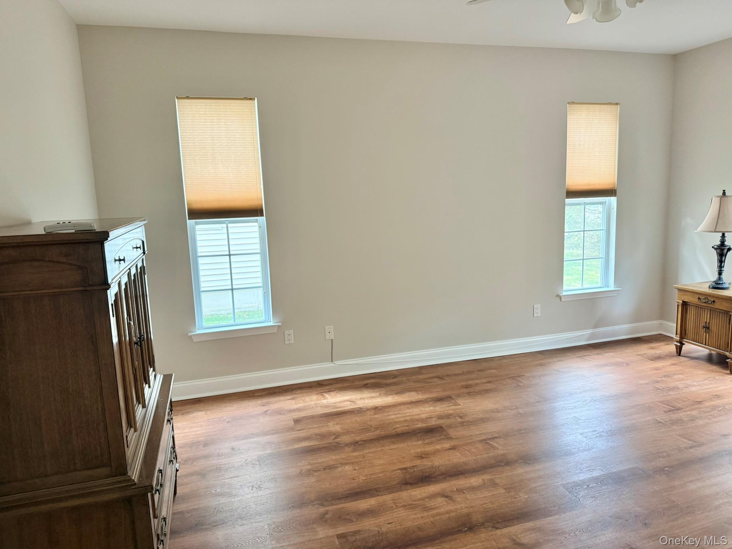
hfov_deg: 71.6
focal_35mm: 24
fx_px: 508
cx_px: 366
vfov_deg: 56.8
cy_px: 274
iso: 250
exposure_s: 1/60
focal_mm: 6.76
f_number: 1.78
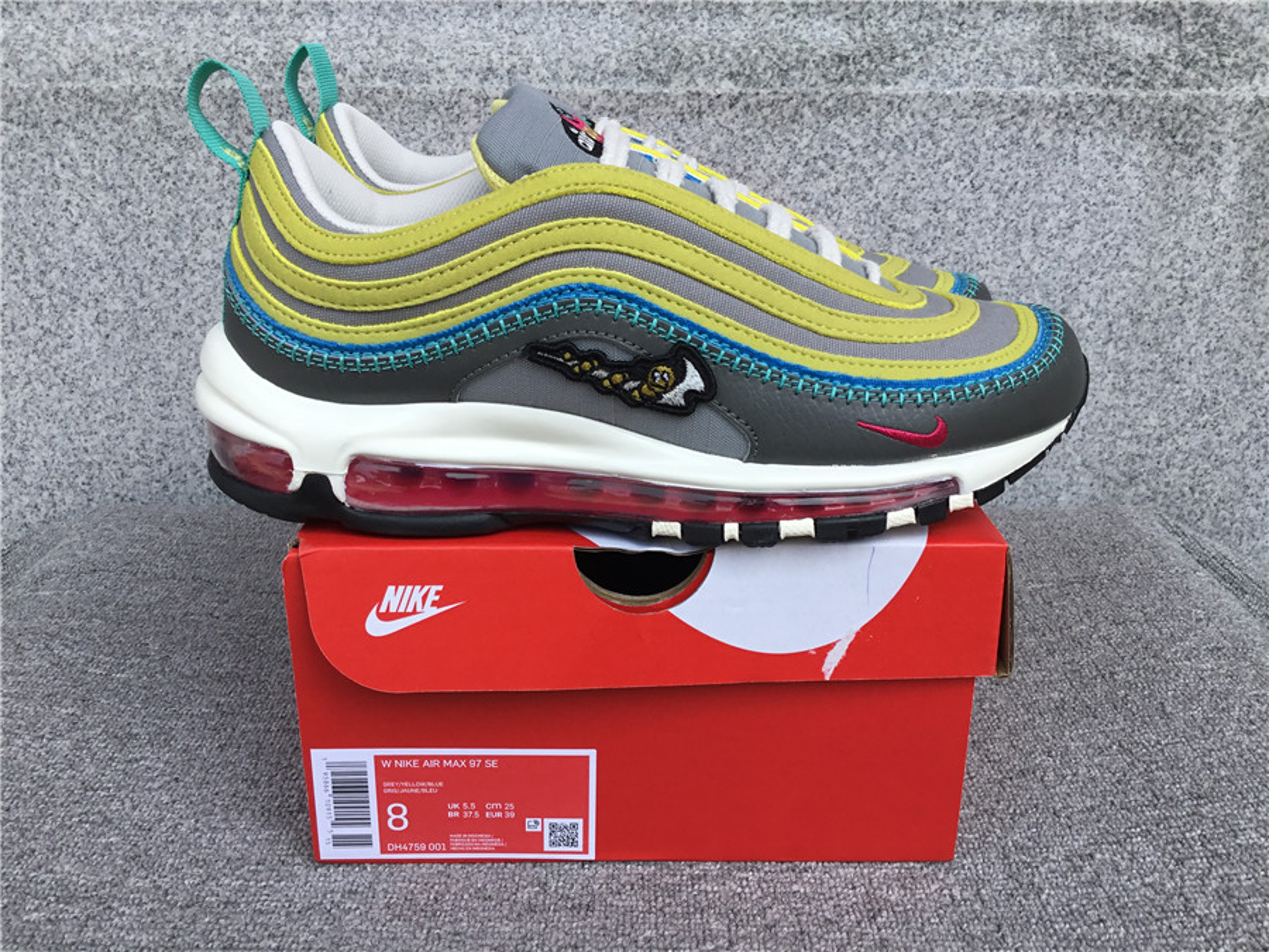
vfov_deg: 45.4
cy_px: 476
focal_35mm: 31
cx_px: 634
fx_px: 1136
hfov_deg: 58.4
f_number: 2.4
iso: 25
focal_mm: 3.3
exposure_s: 1/791
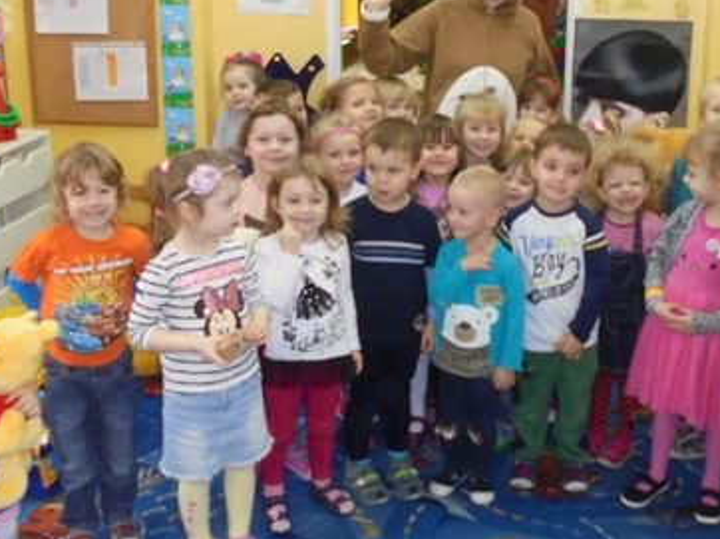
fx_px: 956
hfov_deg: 41.0
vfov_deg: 31.2
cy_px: 175
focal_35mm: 46
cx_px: 451
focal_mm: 4.6
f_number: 3.5
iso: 400
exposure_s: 1/30
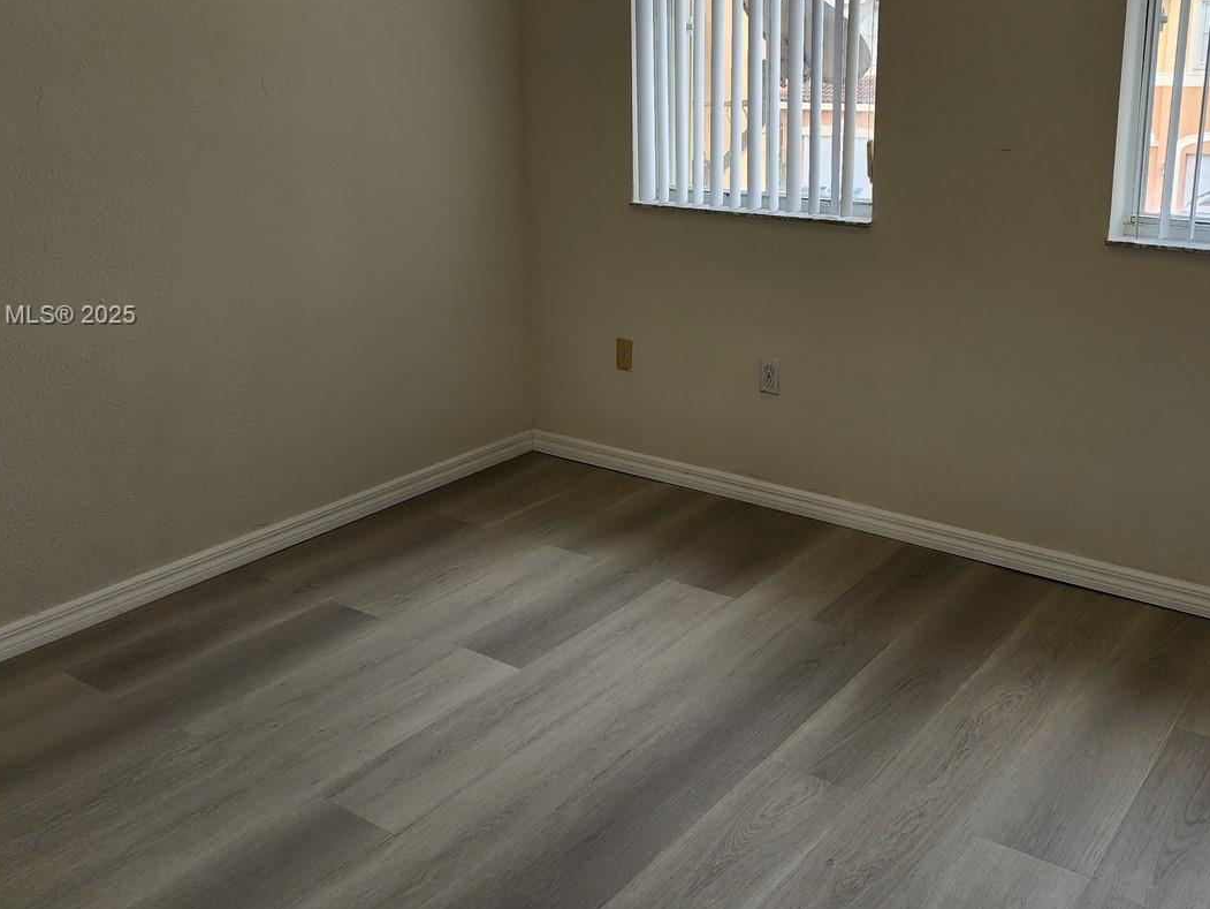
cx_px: 688
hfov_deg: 52.4
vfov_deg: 40.3
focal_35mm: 35
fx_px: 1224
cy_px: 317
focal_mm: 6.4
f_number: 1.8
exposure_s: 1/180
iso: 40
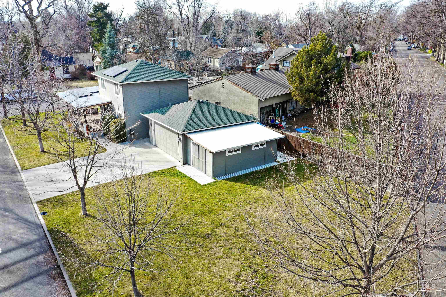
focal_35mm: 28
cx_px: 223
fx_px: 347
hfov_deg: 65.5
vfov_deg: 46.4
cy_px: 148
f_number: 5
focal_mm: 10.26
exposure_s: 1/200
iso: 100
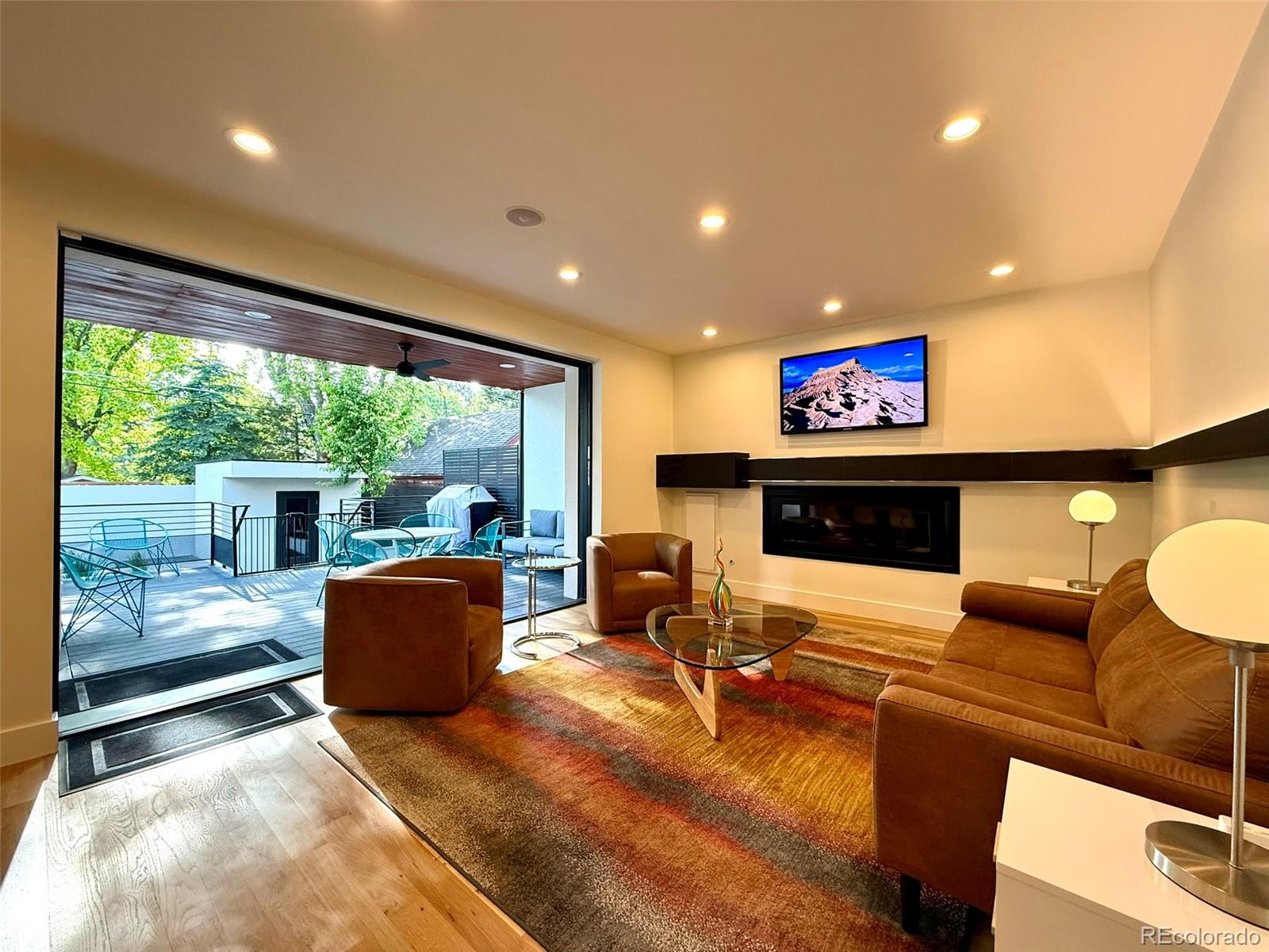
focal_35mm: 14
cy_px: 476
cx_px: 634
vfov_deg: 85.7
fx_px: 513
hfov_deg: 102.1
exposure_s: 1/120
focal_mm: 2.22
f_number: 2.2
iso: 160
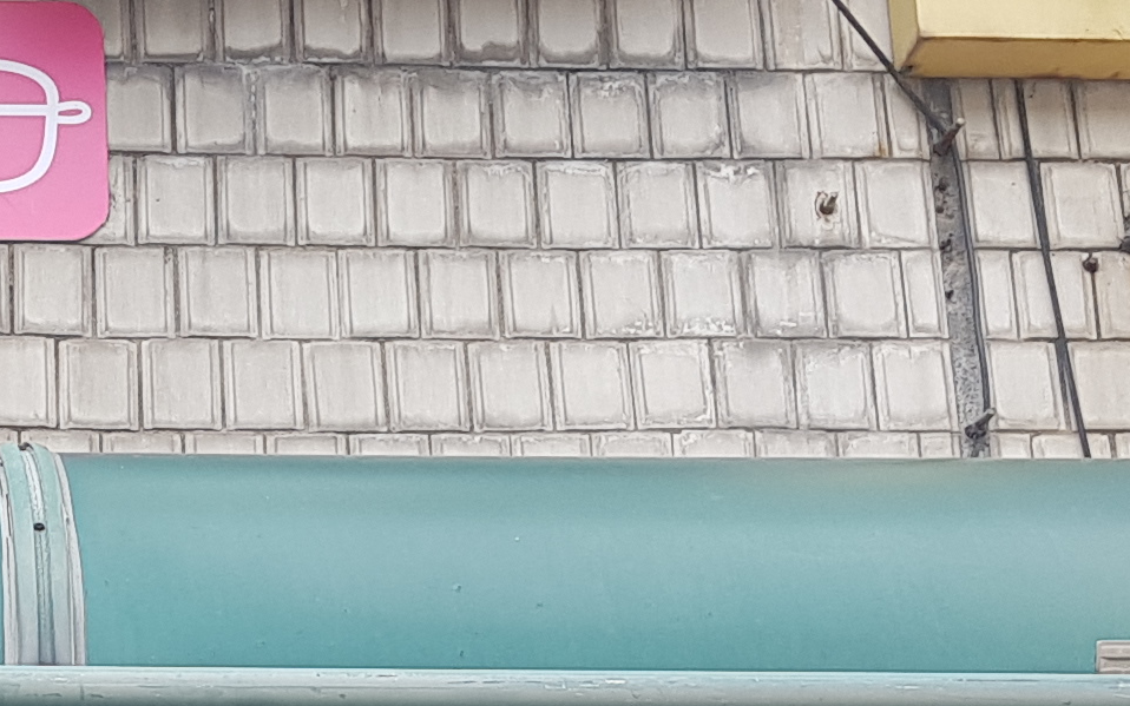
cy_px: 1009
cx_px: 18
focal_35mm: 116
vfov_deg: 10.9
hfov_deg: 17.6
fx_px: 3573
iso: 40
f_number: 1.7
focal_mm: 4.2
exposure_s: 1/185
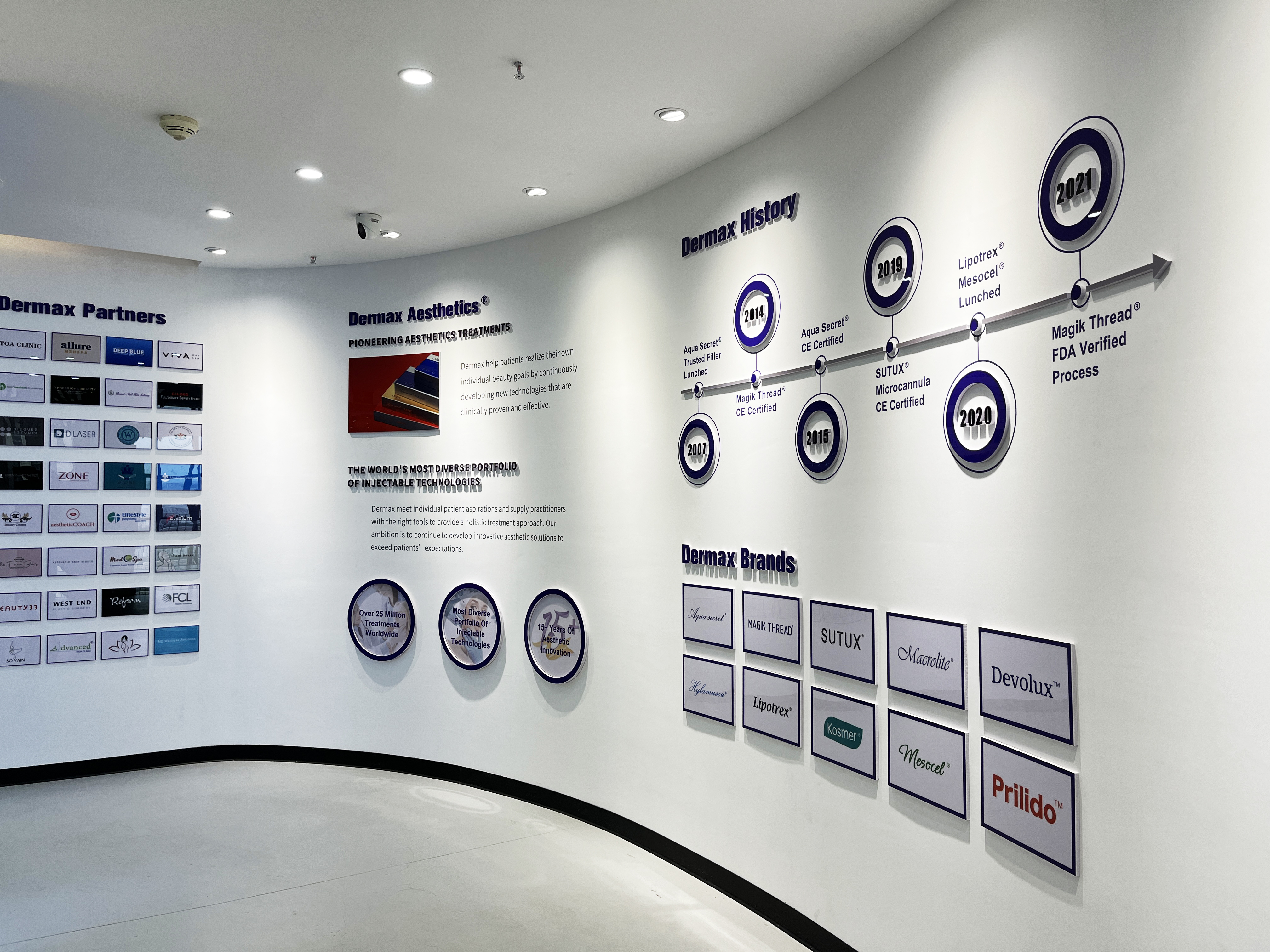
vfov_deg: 53.1
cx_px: 635
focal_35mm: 26
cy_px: 476
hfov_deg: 67.3
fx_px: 954
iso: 40
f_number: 1.6
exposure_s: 1/162
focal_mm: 5.1
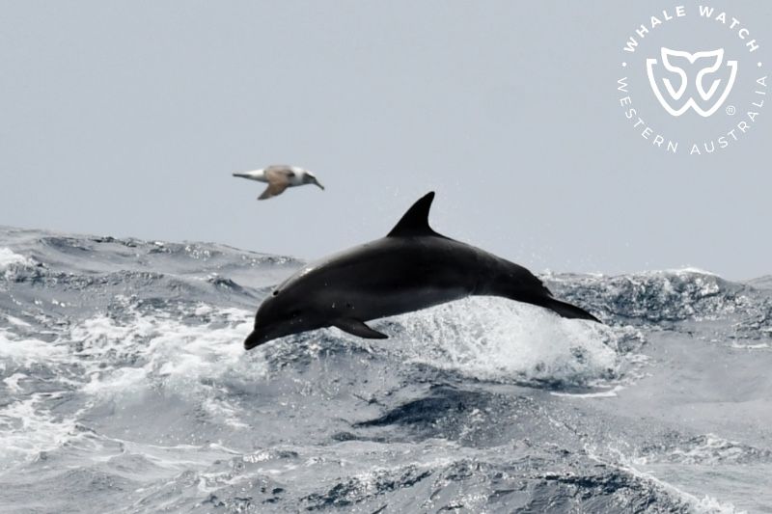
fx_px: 6432
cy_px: 257
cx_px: 386
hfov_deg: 6.9
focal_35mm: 300
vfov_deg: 4.6
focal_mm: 200
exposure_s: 1/2000
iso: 250
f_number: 8
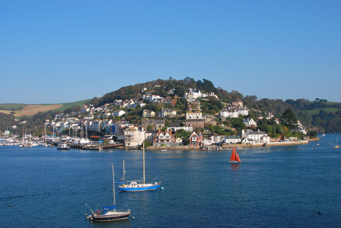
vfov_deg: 34.3
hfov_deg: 49.5
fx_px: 370
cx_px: 170
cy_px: 114
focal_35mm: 39
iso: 200
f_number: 10
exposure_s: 1/320
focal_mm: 26
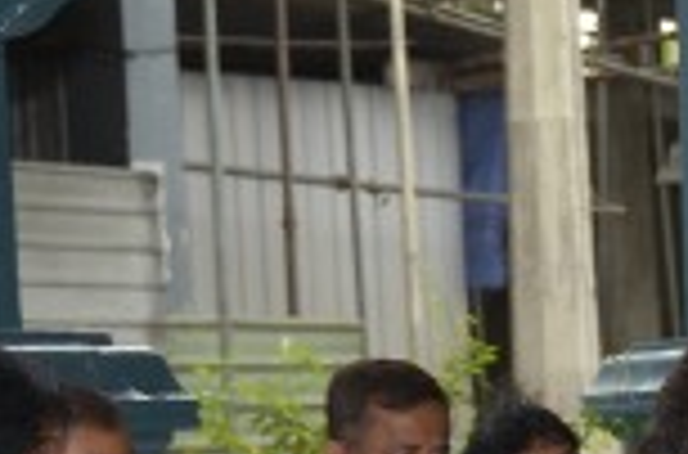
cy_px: 618
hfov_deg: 11.1
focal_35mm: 182
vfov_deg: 7.4
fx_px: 3467
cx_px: 796
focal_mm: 31
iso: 250
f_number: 4
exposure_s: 1/160
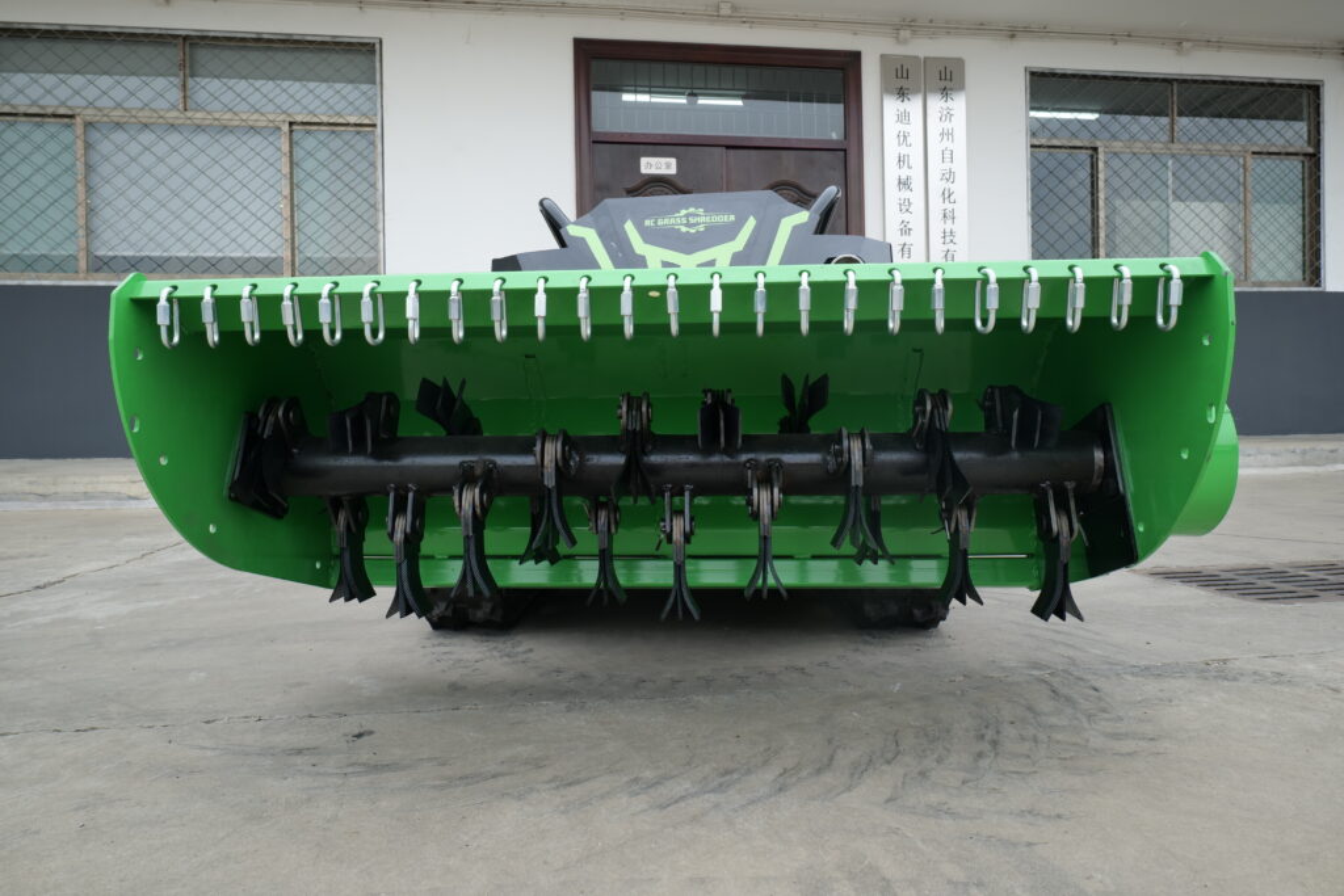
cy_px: 448
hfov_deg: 84.0
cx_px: 672
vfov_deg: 61.9
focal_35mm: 20
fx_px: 747
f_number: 11
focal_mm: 20
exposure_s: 1/60
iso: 250
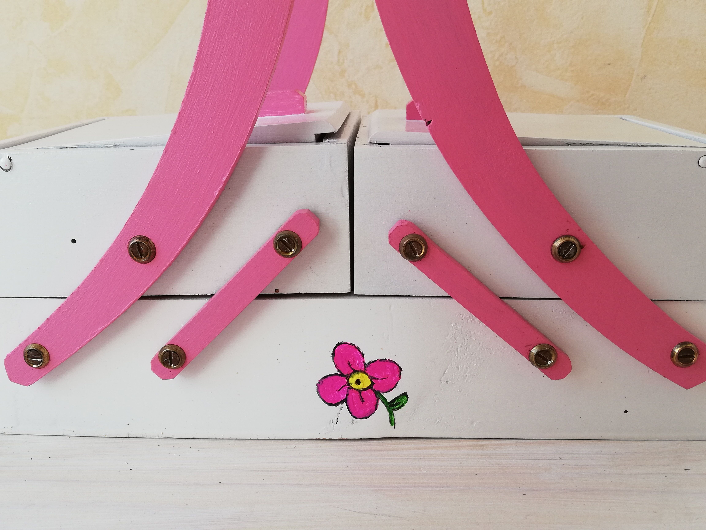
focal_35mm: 34
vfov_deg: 41.8
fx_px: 693
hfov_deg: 54.0
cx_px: 353
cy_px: 265
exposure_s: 1/100
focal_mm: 3.81
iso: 80
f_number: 2.2
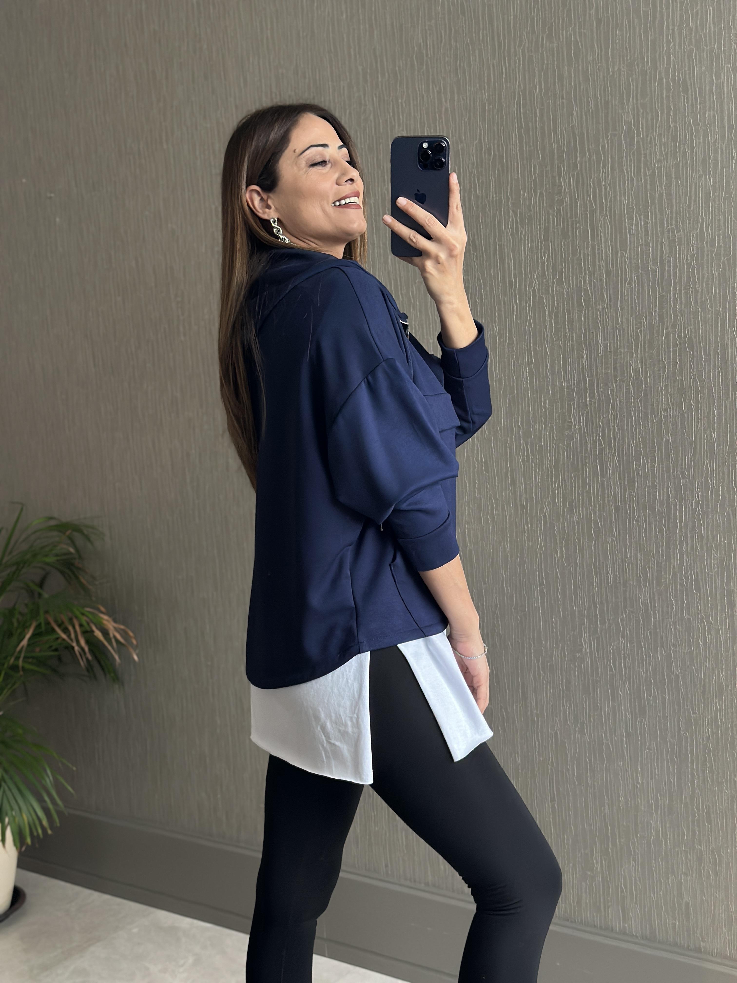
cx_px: 368
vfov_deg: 39.7
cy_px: 492
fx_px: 1363
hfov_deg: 30.3
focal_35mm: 48
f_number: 1.78
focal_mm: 6.86
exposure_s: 1/33
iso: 320
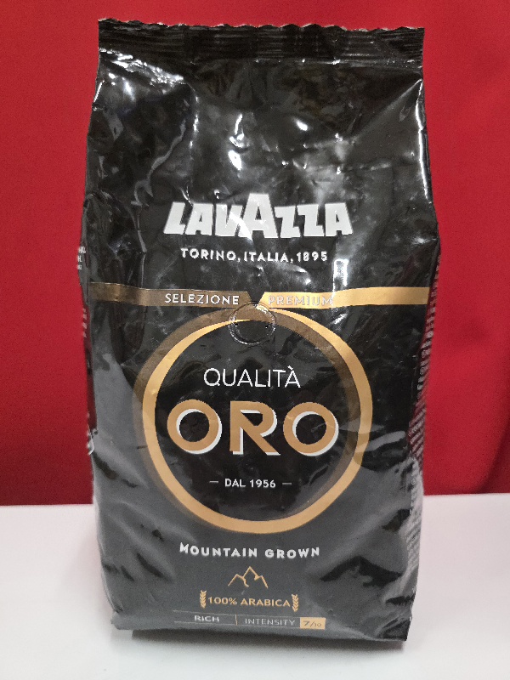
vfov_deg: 73.9
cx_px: 255
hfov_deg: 58.9
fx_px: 452
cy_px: 340
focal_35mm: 23
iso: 800
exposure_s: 1/101
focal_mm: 6.3
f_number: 1.7
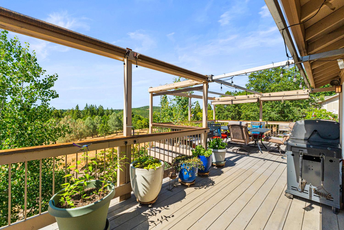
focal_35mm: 15
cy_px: 115
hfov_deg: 100.4
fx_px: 143
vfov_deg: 77.3
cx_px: 172
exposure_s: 1/400
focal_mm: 10
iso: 500
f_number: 9
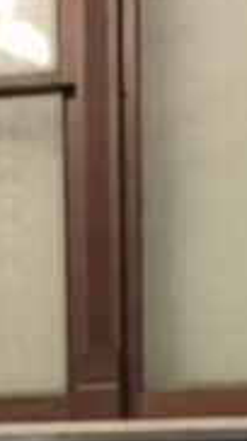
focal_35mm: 139
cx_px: 51
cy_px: 674
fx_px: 1623
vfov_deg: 14.4
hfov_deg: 8.7
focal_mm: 4.15
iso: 160
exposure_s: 1/4
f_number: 2.2
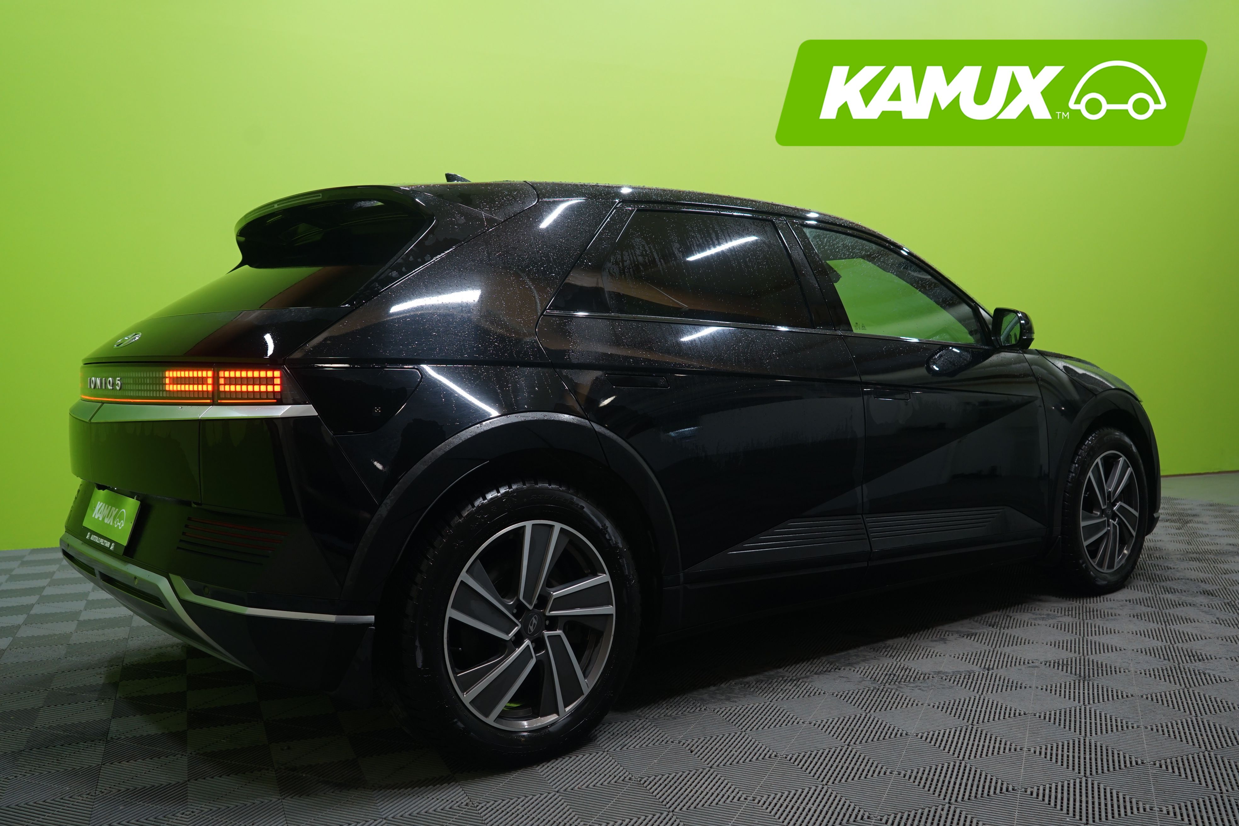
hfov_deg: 60.3
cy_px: 413
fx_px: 1067
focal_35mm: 31
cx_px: 620
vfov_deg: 42.3
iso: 500
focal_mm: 31
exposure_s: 1/20
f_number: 5
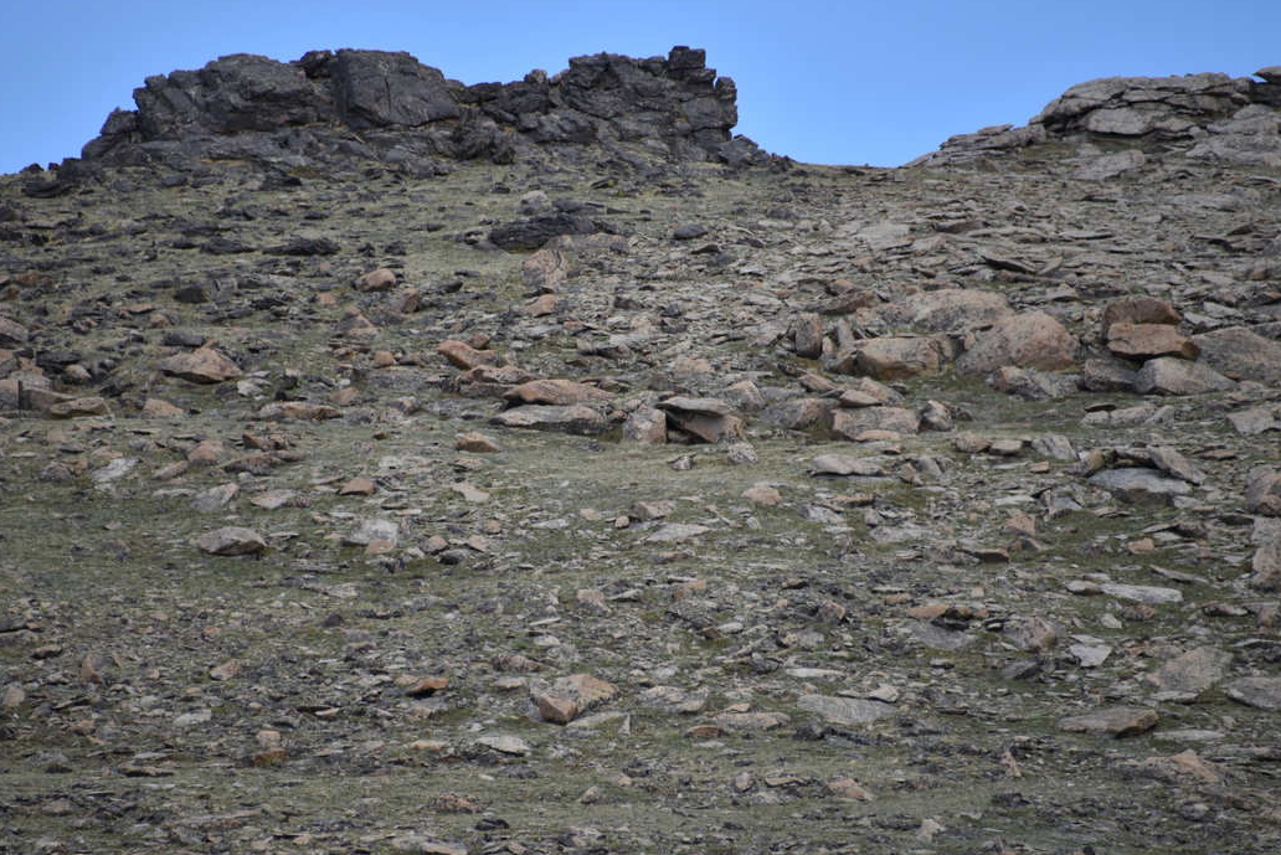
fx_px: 13242
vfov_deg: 3.7
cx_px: 598
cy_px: 473
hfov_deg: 5.5
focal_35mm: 372
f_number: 5.6
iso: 220
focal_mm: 300
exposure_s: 1/640
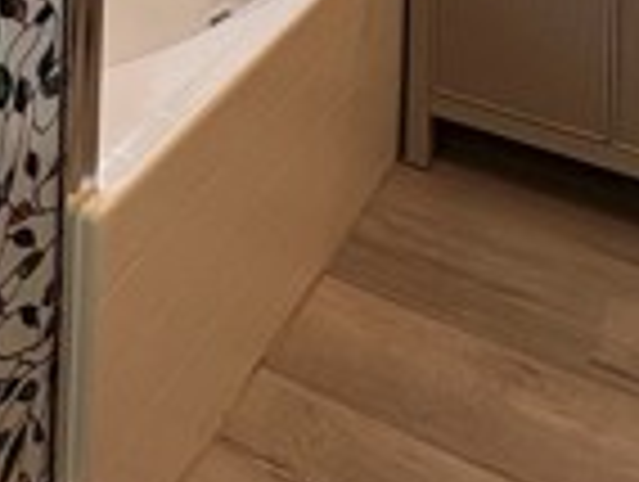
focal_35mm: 63
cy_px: -496
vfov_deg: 16.9
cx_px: 216
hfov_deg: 30.5
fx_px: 1165
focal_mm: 2.22
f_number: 2.2
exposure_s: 1/120
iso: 40
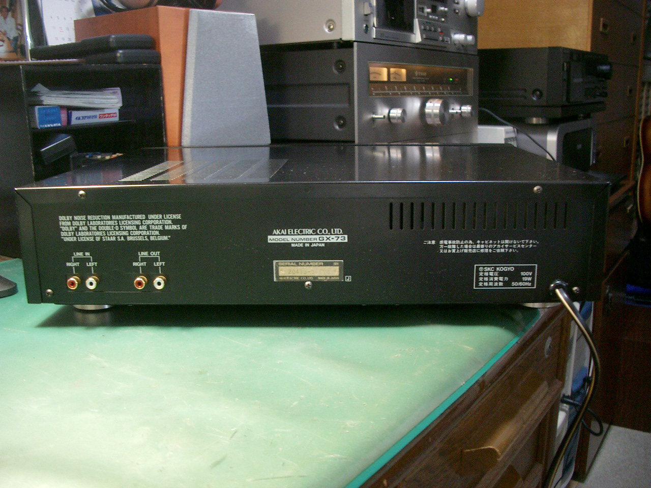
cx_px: 326
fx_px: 658
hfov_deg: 52.6
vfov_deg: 40.7
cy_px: 244
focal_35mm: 35
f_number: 2.6
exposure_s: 1/8
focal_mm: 5.8
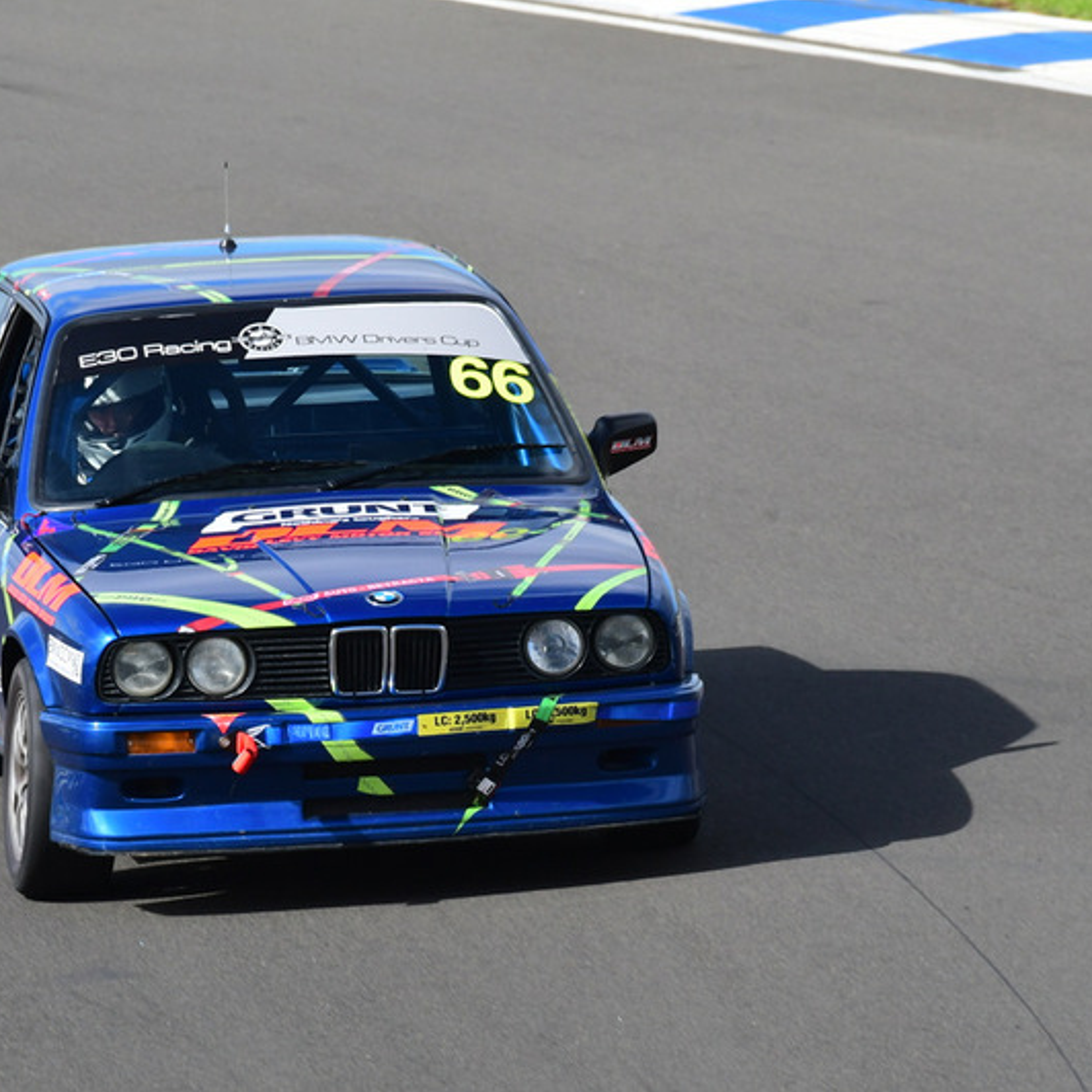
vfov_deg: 1.8
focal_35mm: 959
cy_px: 546
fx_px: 34227
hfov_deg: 1.8
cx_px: 347
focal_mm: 500
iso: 640
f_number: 11
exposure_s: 1/640
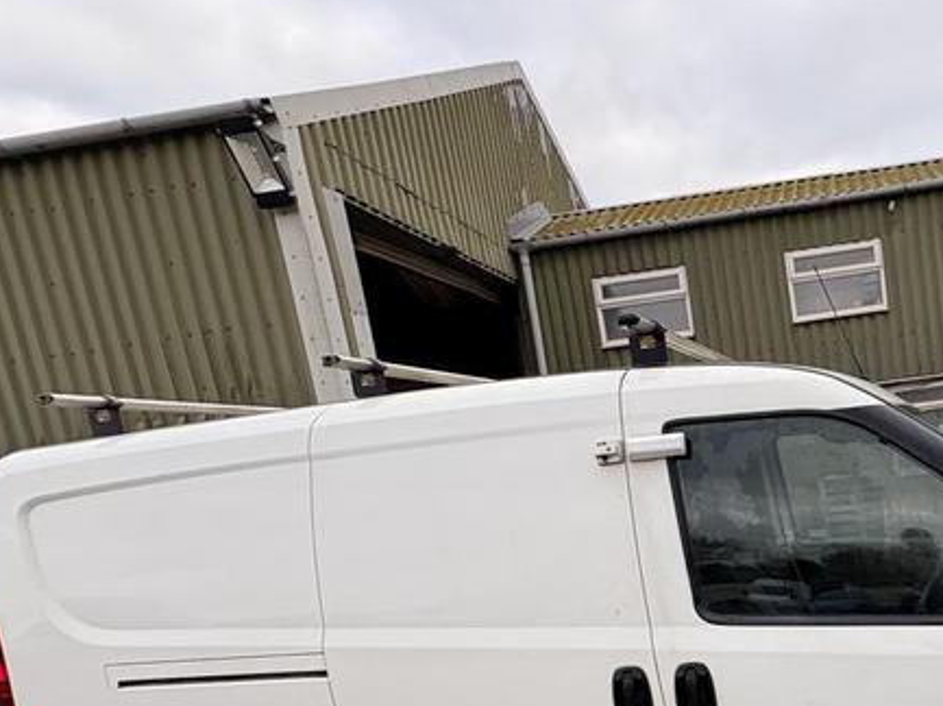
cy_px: 582
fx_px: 789
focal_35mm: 29
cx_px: 815
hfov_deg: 55.1
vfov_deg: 45.3
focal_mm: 2.22
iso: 40
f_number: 2.2
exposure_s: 1/196
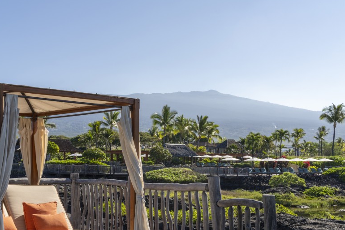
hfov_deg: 37.1
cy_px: 178
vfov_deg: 25.1
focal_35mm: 53
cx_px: 113
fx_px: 508
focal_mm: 34
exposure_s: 1/1600
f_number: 9
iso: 250
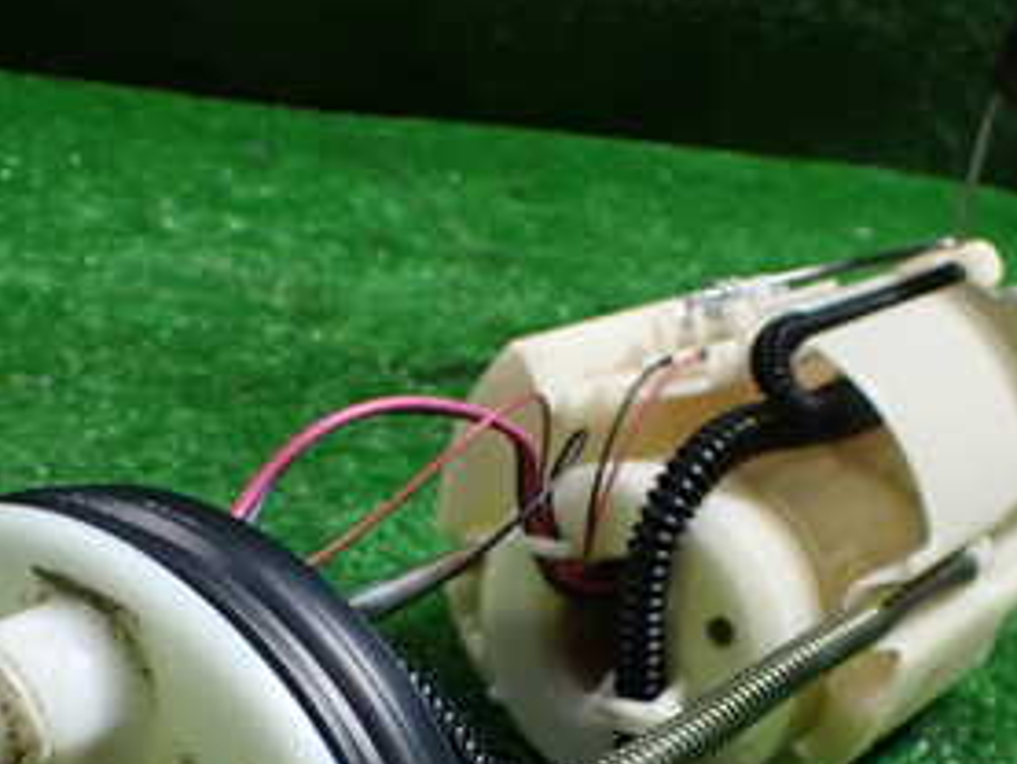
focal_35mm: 65
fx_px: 1910
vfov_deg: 21.9
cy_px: 731
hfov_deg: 29.8
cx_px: 452
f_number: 2.3
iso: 800
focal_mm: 5.4
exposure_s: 1/100
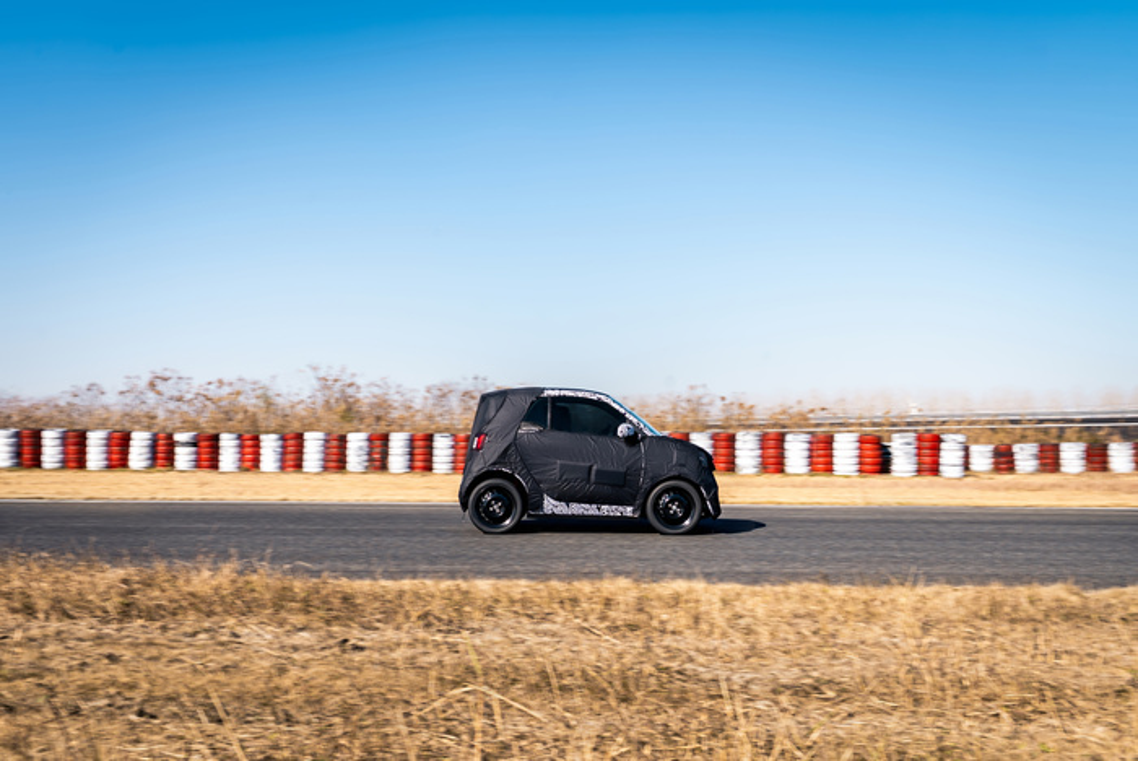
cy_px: 380
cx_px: 569
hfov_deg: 50.7
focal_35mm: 38
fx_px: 1202
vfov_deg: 35.1
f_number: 8
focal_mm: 38
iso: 80
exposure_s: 1/160
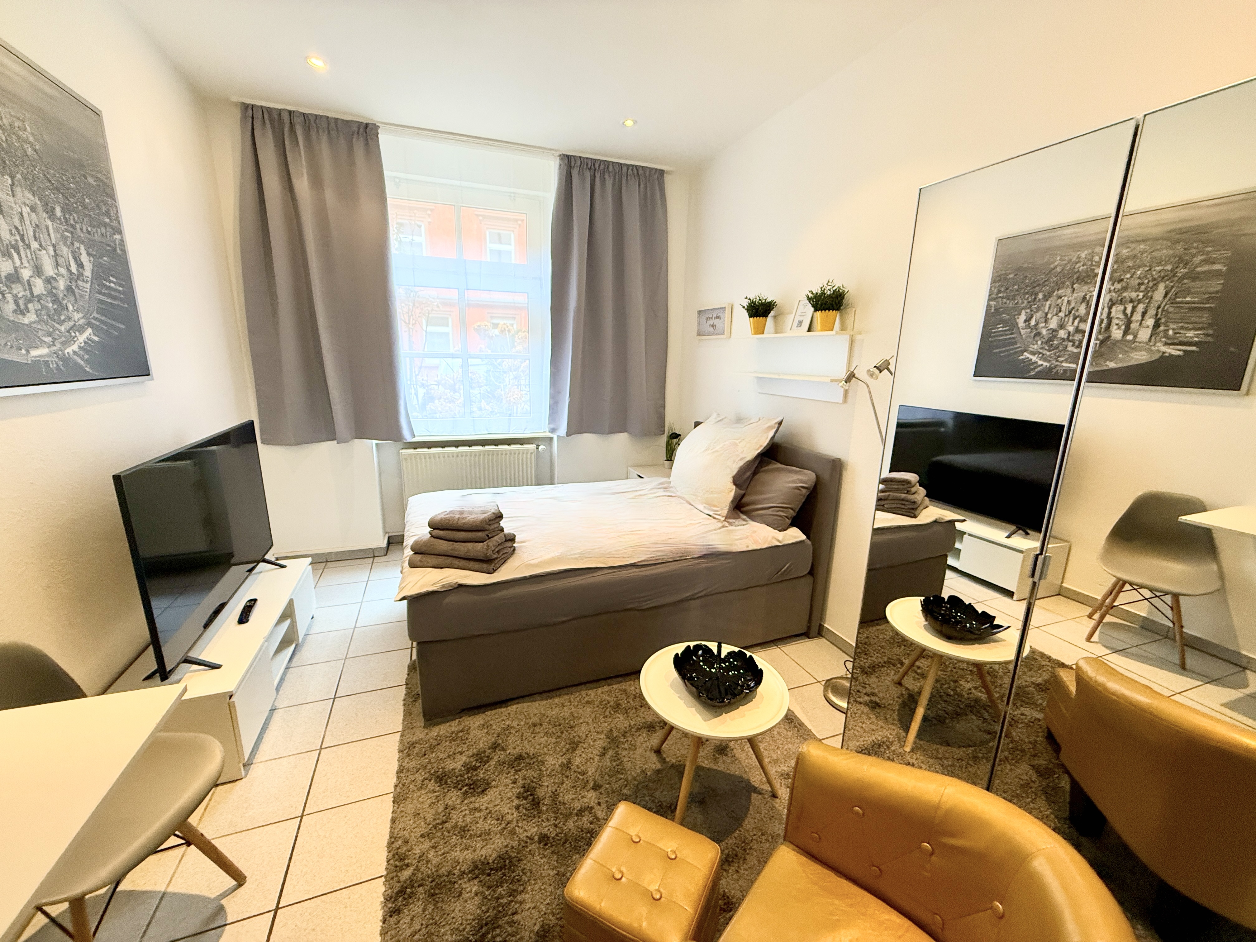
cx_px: 628
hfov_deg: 102.1
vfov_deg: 85.7
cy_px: 471
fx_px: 508
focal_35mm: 14
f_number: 2.2
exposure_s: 1/100
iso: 320
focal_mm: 2.22
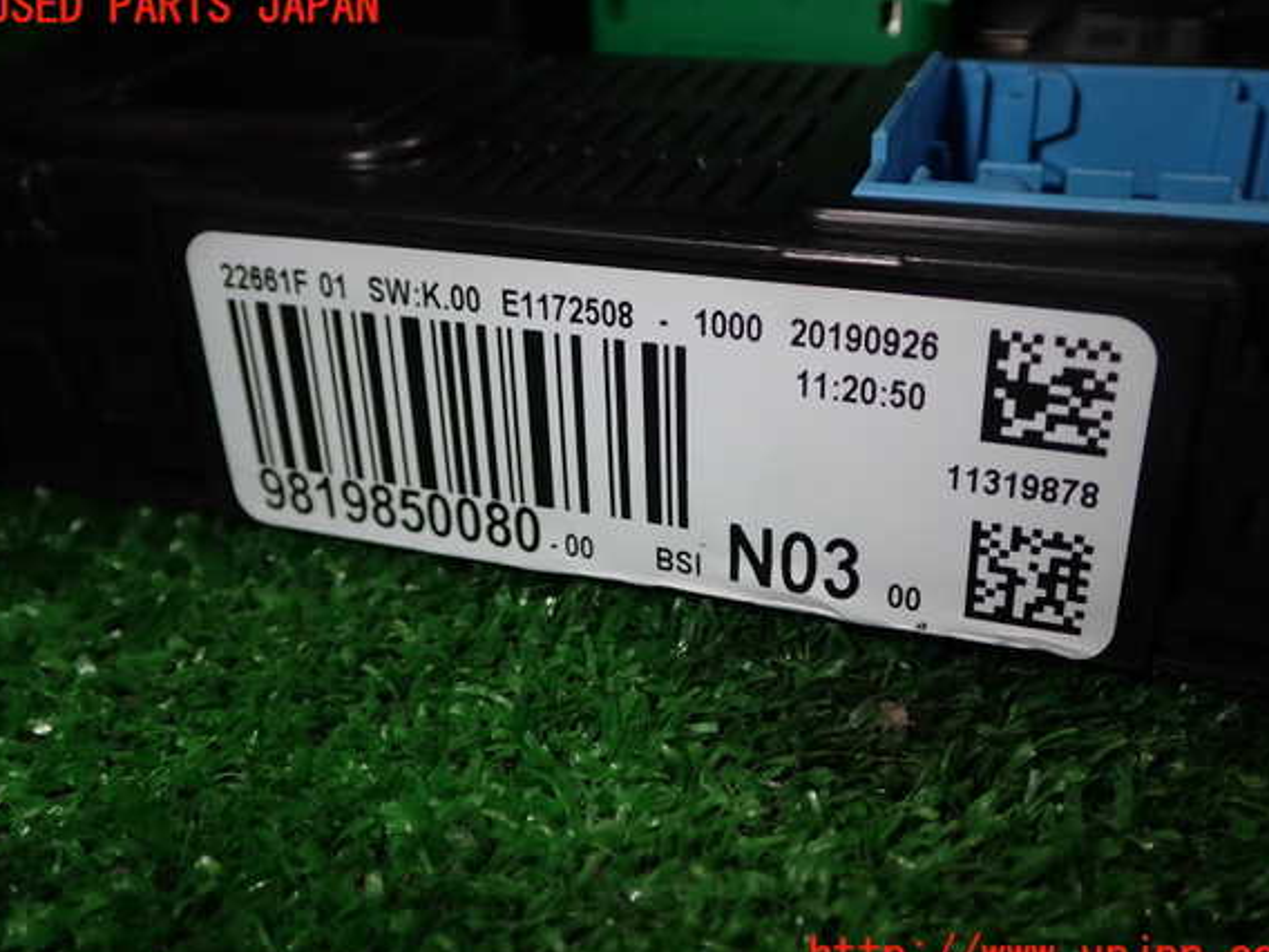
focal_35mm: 38
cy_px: 483
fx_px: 1393
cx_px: 643
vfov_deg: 37.7
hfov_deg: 49.0
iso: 200
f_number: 7.1
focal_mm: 6.37
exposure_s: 1/40
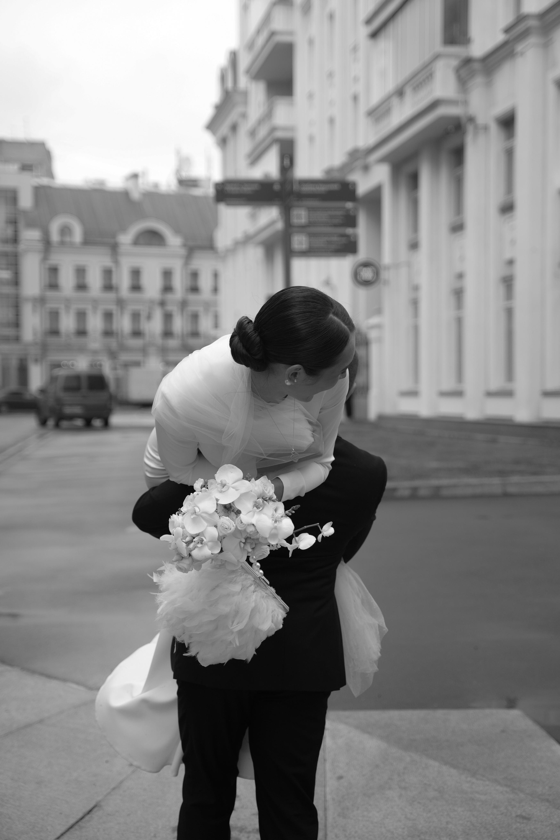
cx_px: 280
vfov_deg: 37.5
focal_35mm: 53
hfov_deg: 25.5
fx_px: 1237
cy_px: 420
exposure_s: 1/1000
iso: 400
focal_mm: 53
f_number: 2.8
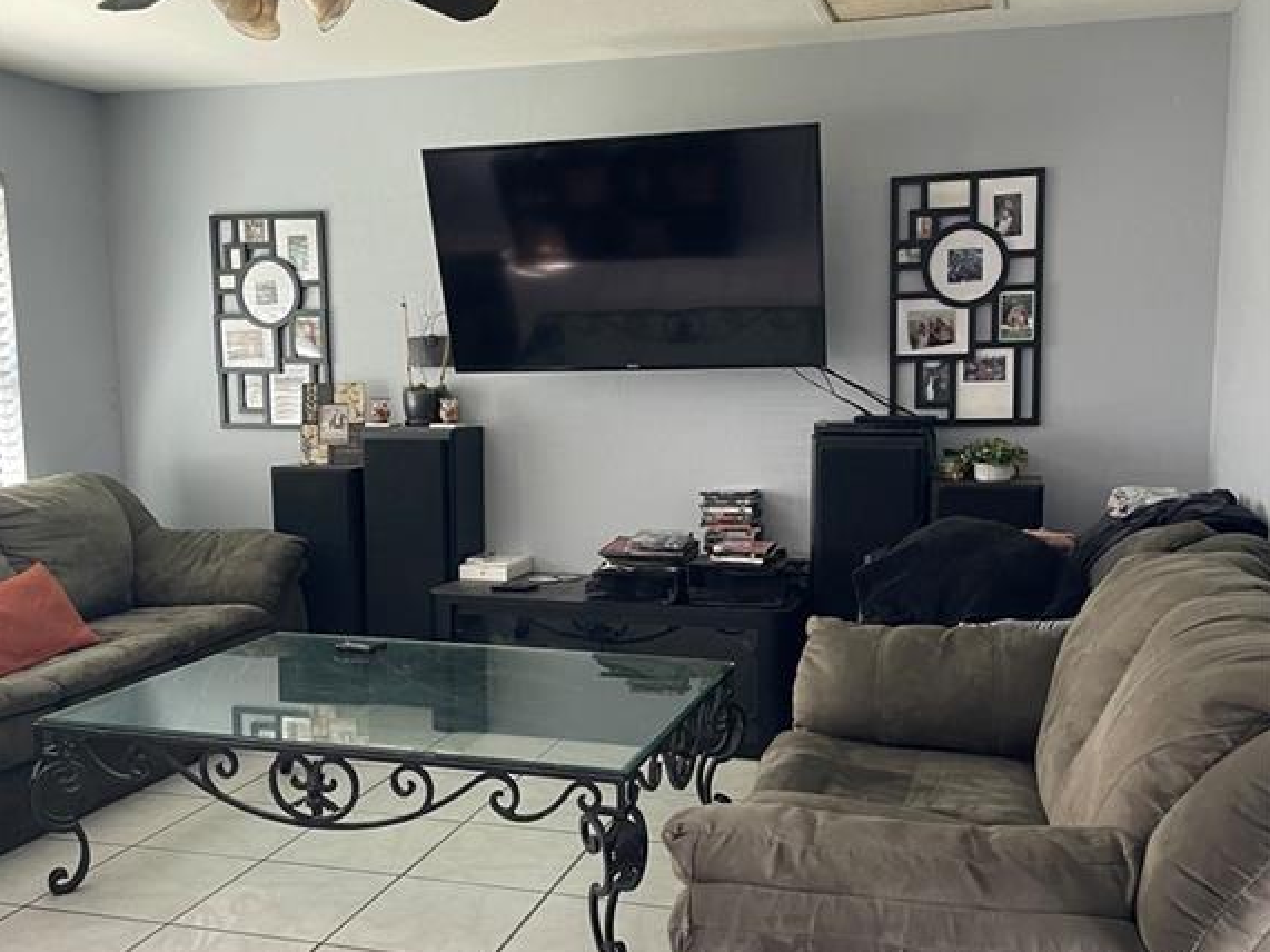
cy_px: 523
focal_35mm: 35
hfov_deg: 52.6
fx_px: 1284
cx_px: 636
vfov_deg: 40.6
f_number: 1.6
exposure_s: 1/60
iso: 125
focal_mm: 4.2
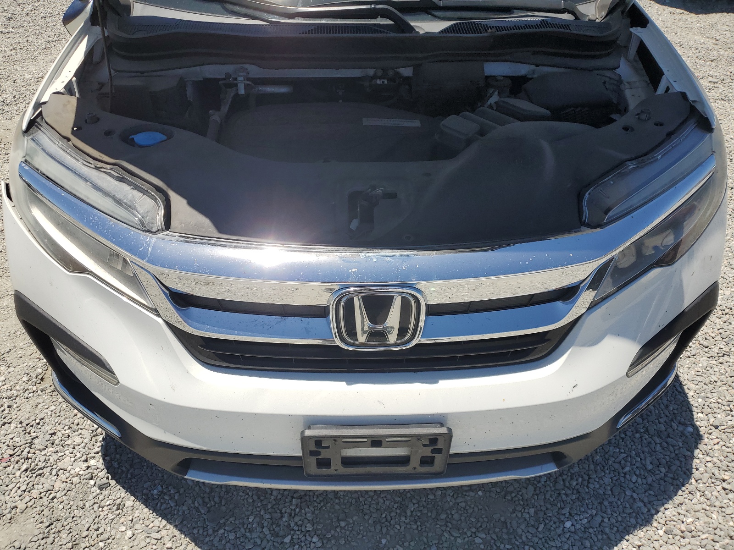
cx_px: 367
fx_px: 551
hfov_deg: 67.3
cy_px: 275
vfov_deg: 53.1
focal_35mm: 26
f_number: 1.5
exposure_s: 1/5000
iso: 50
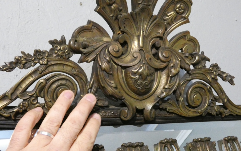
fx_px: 250
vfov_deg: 33.5
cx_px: 120
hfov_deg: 51.5
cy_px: 60
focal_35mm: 38
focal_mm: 6.2
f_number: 3.4
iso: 1250
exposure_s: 1/125
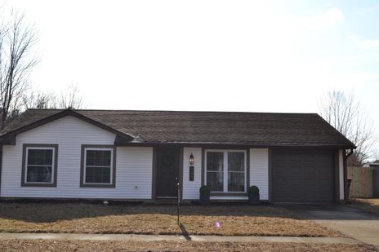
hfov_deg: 46.4
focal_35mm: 42
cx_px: 186
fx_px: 442
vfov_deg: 31.9
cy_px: 120
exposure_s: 1/200
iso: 100
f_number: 10
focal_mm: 26
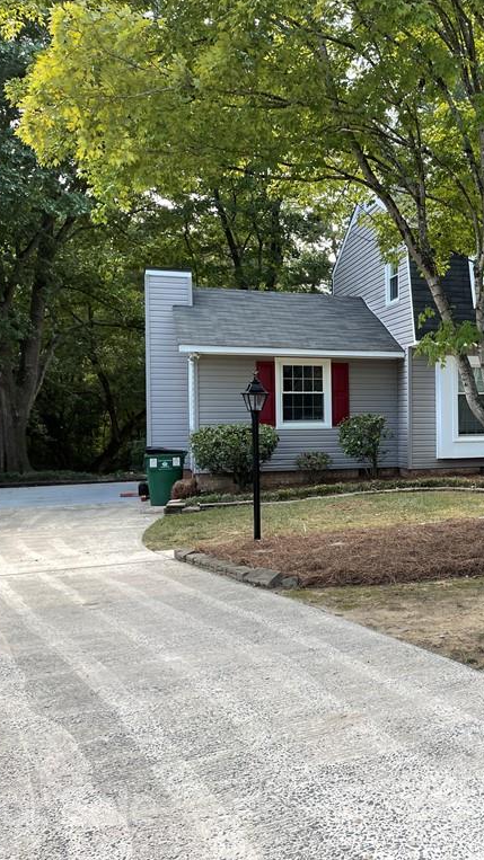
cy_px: 428
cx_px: 543
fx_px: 867
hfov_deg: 28.2
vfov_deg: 52.8
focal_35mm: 38
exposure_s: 1/259
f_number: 1.6
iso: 32
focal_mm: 4.2
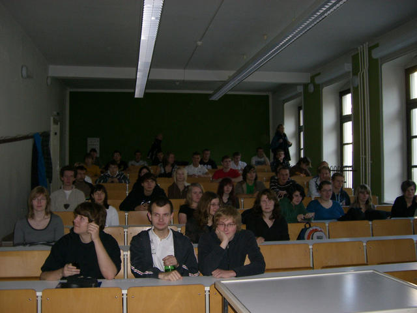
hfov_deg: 49.0
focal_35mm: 38
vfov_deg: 37.7
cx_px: 208
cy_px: 156
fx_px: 458
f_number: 2.7
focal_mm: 6.2
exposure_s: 1/60
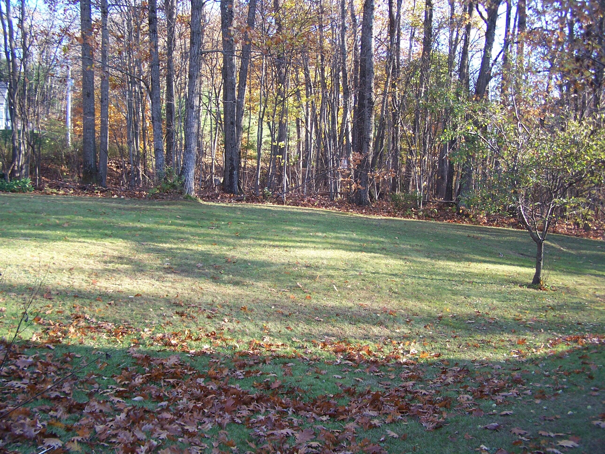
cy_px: 227
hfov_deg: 49.0
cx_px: 302
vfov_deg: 37.7
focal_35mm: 38
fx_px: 664
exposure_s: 1/60
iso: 80
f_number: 2.8
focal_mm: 6.3
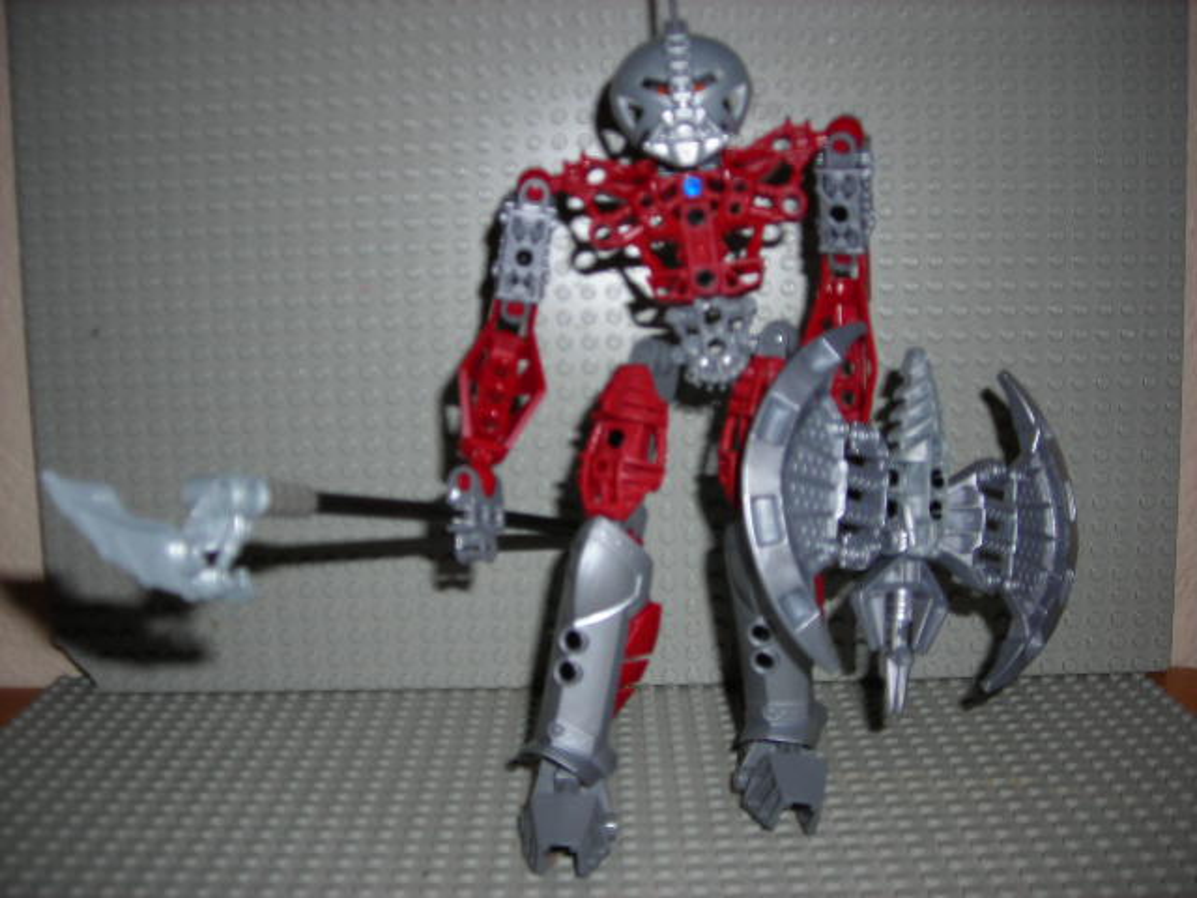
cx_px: 598
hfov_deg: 49.0
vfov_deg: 37.7
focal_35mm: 38
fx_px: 1314
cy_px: 449
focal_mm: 6.3
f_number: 3.2
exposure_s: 1/60.1
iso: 50
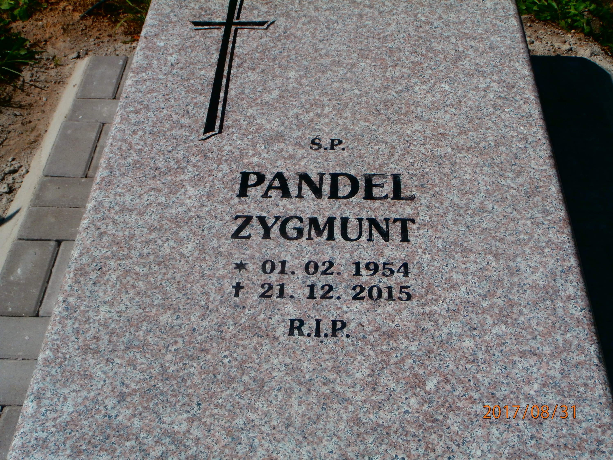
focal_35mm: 47
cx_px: 306
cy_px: 230
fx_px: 832
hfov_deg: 40.4
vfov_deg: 30.9
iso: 100
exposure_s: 1/2000
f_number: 4.2
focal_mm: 8.29
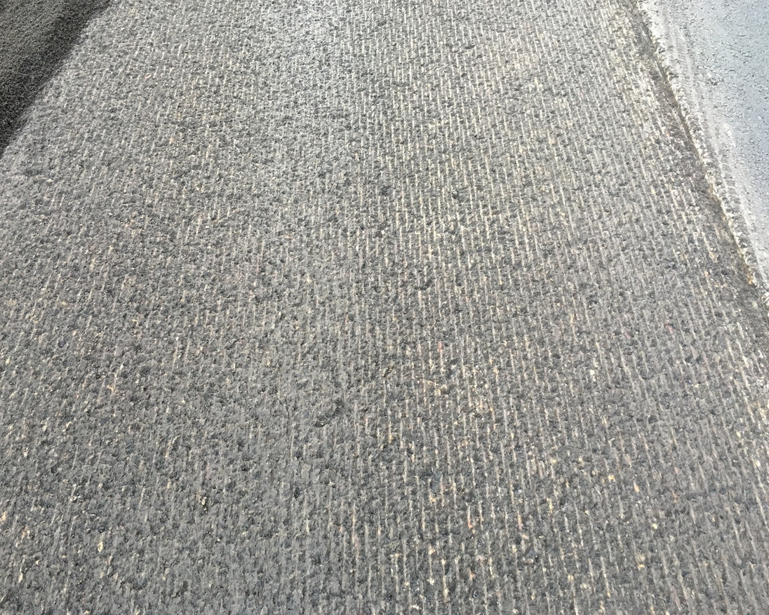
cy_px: 309
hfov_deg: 57.2
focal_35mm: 31
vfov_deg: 47.1
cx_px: 374
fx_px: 706
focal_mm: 4.15
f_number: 2.2
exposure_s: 1/30
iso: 100
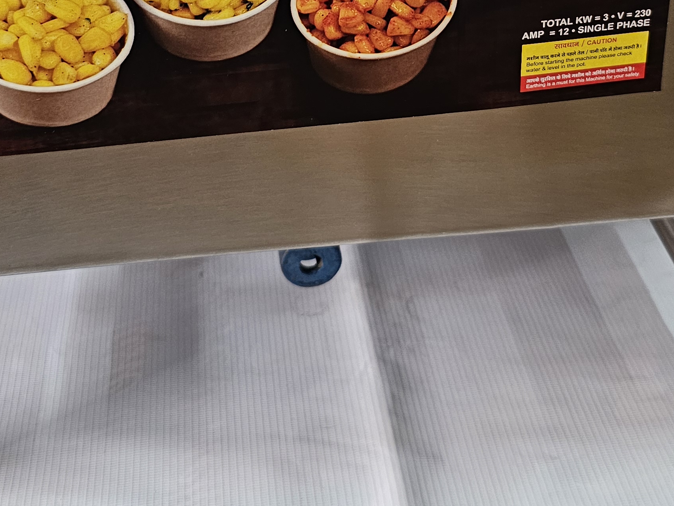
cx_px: 382
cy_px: -79
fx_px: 1051
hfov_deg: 35.5
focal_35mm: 54
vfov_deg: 24.8
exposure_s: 1/100
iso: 400
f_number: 1.7
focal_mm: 6.3
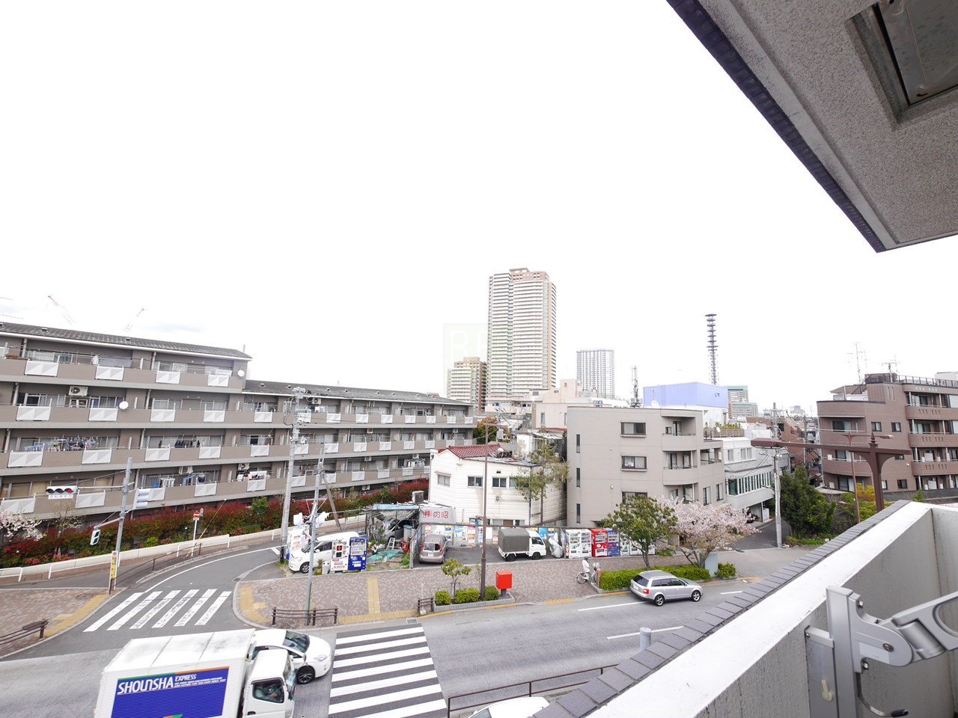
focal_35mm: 14
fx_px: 387
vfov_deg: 85.7
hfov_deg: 102.1
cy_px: 359
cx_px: 479
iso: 160
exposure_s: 1/160
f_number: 5.6
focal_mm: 7
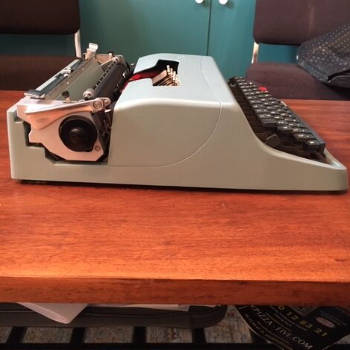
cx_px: 178
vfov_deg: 47.2
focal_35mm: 35
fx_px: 400
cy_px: 162
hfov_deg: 47.2
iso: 400
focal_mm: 4.15
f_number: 2.2
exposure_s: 1/17
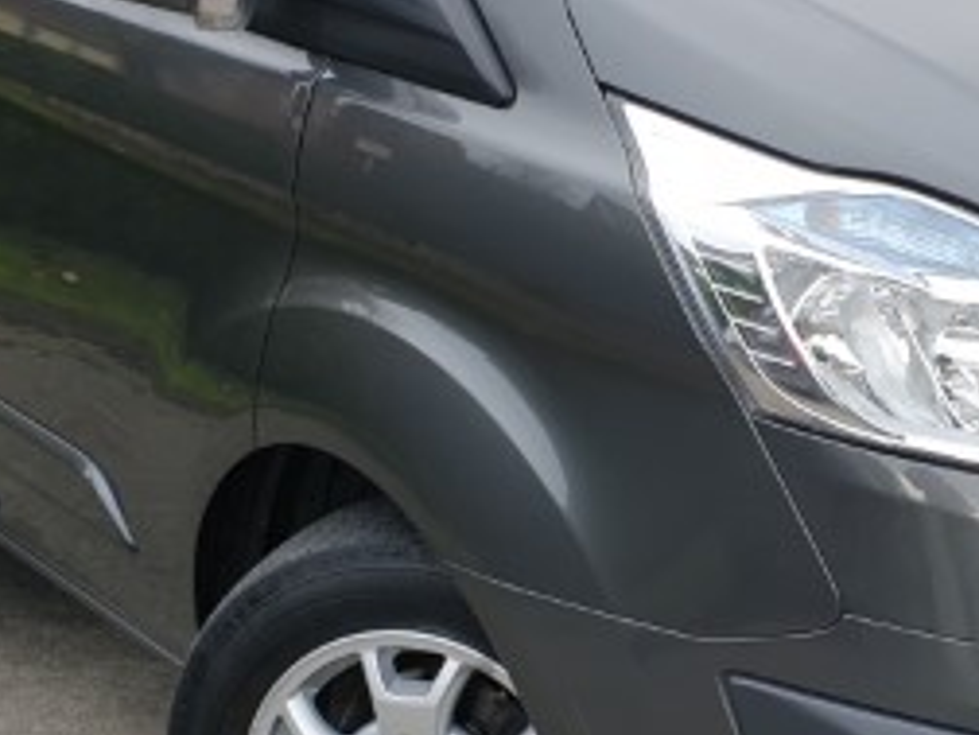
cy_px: 303
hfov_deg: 29.2
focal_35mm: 66
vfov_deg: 22.2
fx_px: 1867
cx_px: 653
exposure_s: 1/123
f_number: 2.4
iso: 50
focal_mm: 4.3
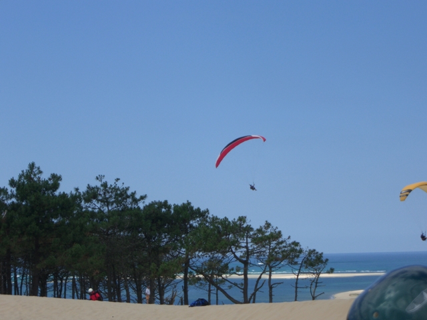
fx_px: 1406
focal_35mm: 114
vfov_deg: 13.0
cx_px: 214
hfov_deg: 17.3
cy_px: 160
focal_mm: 23.7
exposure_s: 1/500
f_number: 5.1
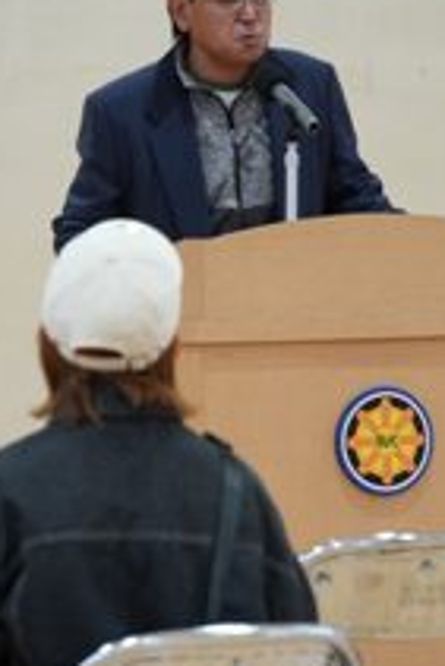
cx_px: 259
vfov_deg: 4.7
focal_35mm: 443
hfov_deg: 3.1
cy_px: 276
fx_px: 8200
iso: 1600
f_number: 5.6
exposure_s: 1/137
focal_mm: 156
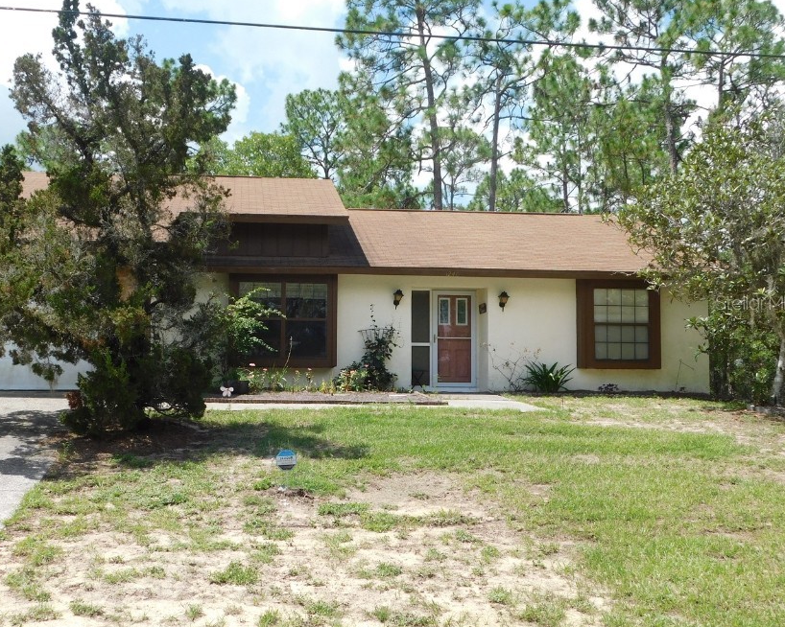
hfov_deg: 41.8
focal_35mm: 44
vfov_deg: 34.1
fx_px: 1022
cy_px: 302
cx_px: 315
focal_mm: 6.3
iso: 125
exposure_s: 1/800
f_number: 3.5
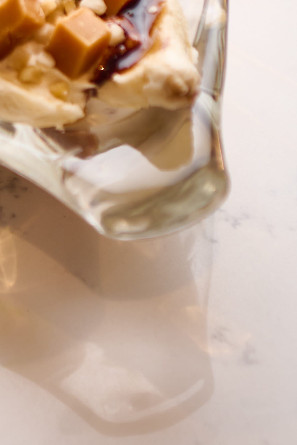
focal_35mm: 262
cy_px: -217
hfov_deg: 5.2
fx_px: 3241
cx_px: -185
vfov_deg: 7.7
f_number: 3.5
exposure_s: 1/200
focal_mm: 70
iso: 80
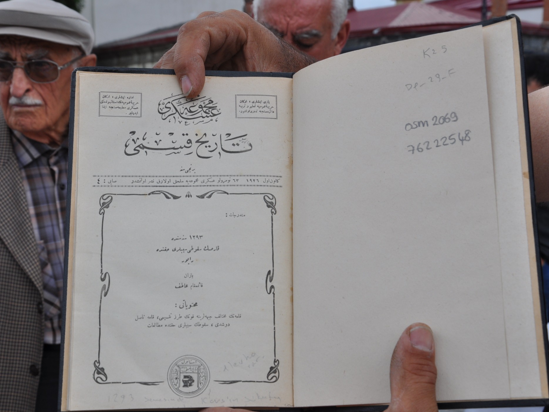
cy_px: 209
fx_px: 1047
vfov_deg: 22.3
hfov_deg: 29.4
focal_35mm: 66
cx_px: 263
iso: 200
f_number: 13
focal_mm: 40
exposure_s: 1/160
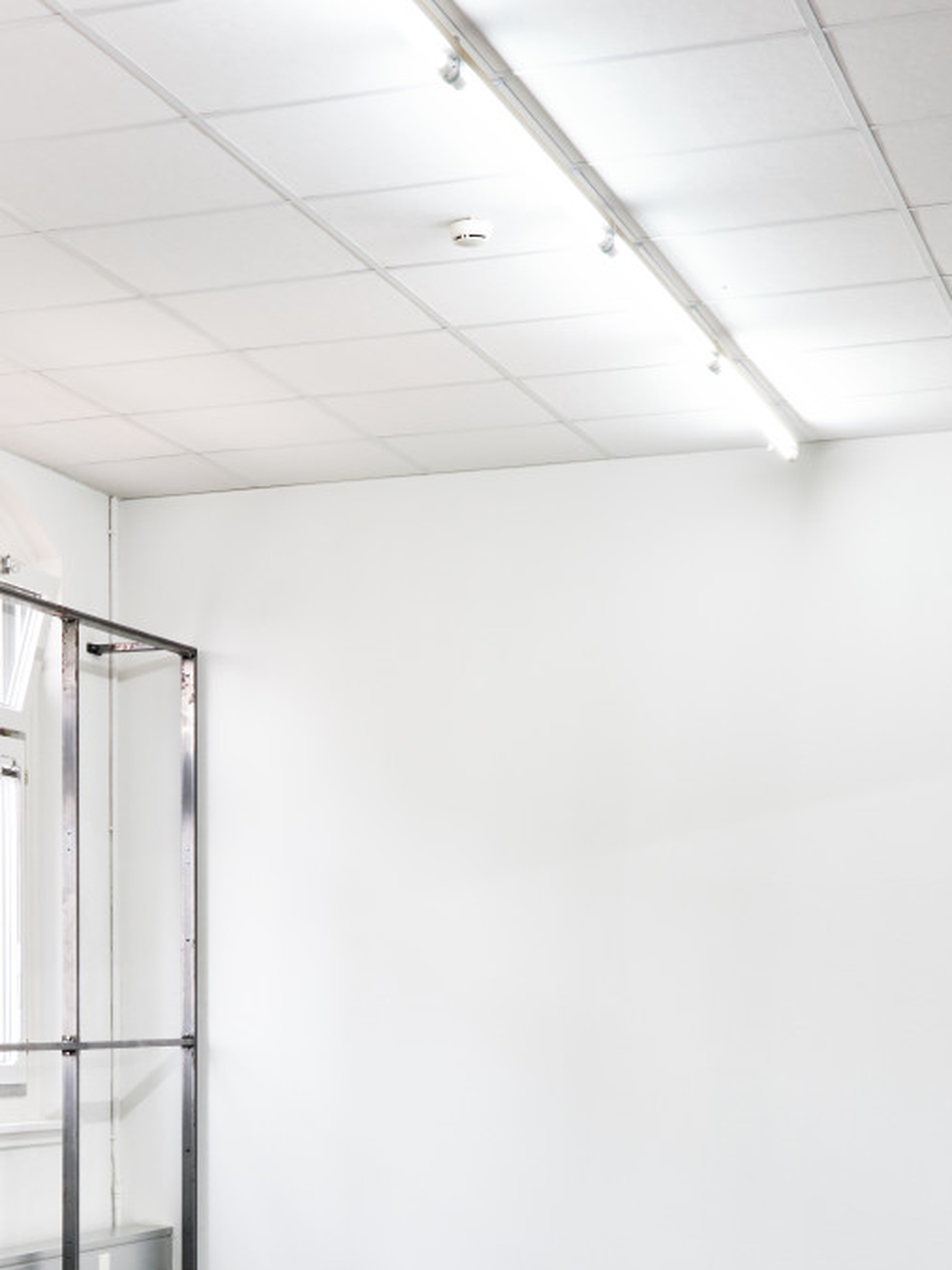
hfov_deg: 19.9
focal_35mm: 73
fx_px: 2677
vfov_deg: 26.2
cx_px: 154
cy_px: 1013
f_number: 7.1
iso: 160
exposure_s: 1/8
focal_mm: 25.4
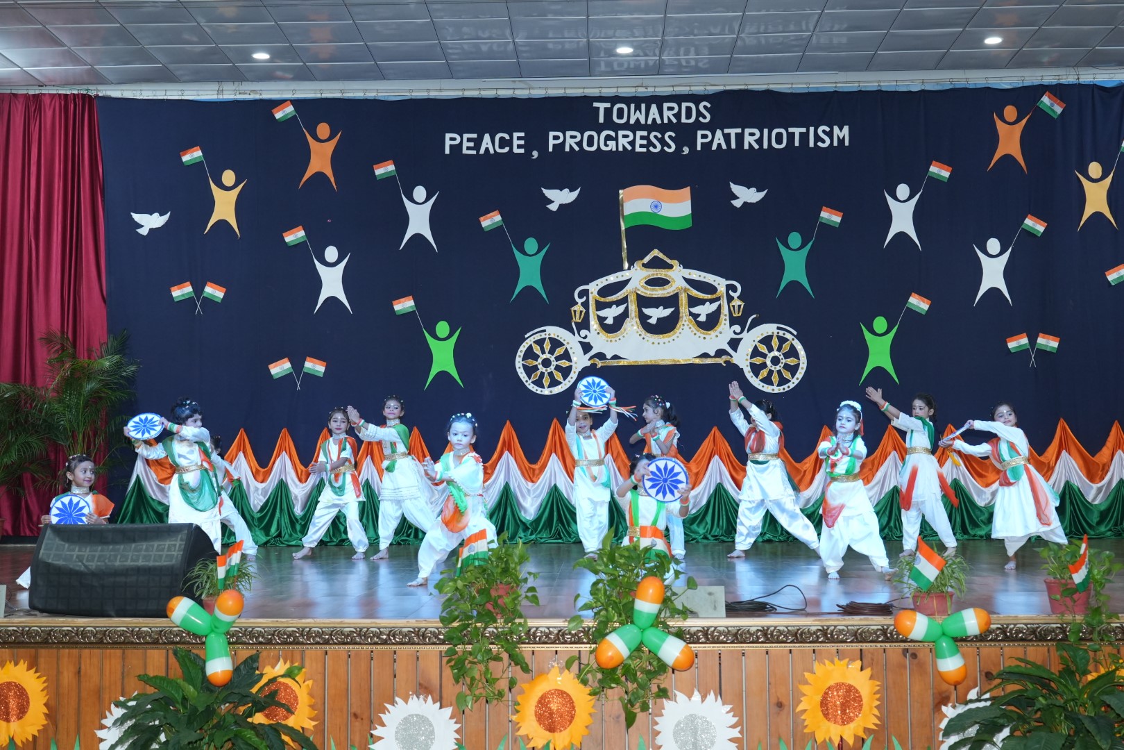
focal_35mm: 50
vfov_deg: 27.0
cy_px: 375
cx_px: 562
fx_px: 1561
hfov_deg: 39.6
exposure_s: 1/200
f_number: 5
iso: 2000
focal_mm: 50
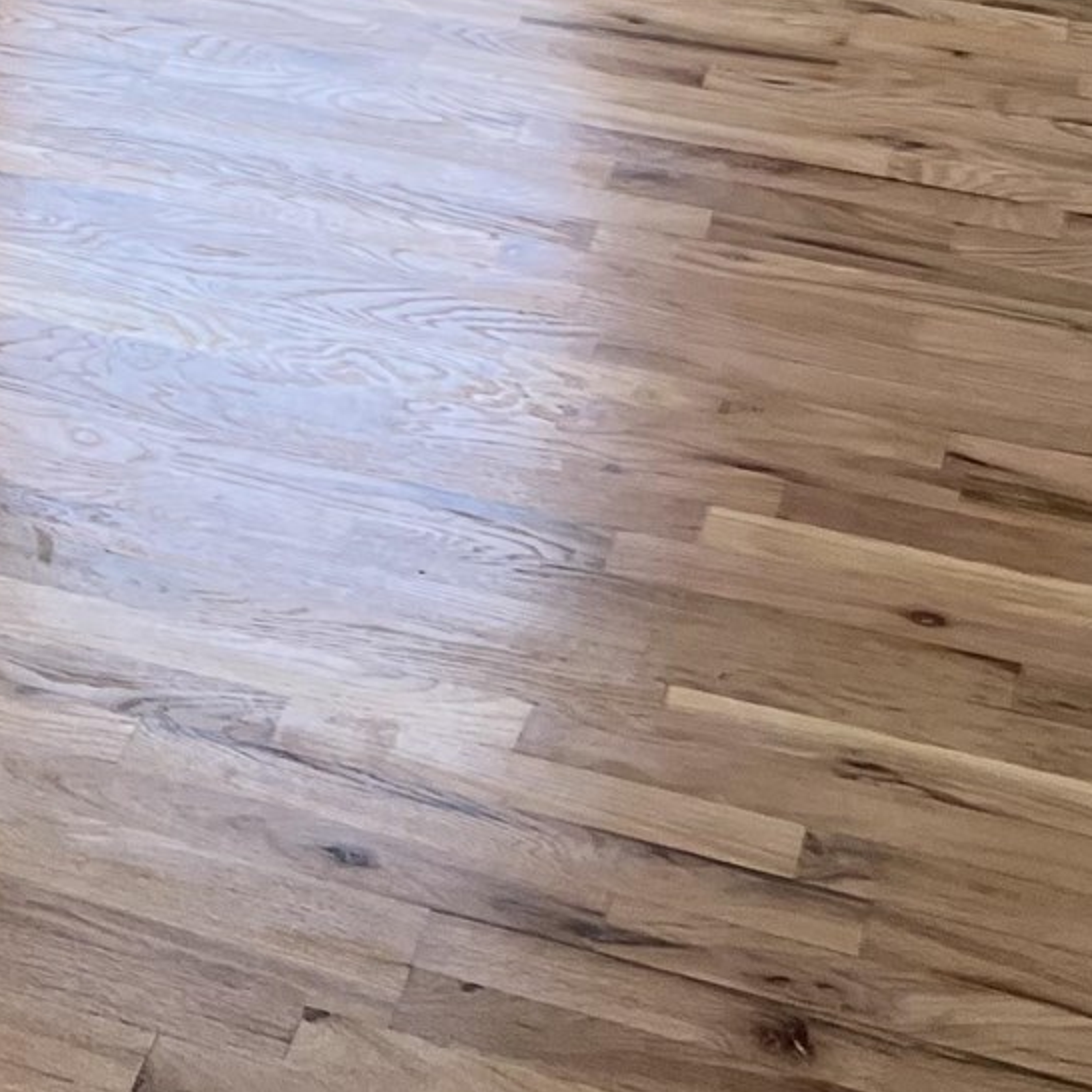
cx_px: -230
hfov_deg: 17.1
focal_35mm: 97
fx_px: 3462
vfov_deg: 16.1
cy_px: -630
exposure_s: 1/120
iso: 125
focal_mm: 5.7
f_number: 1.5
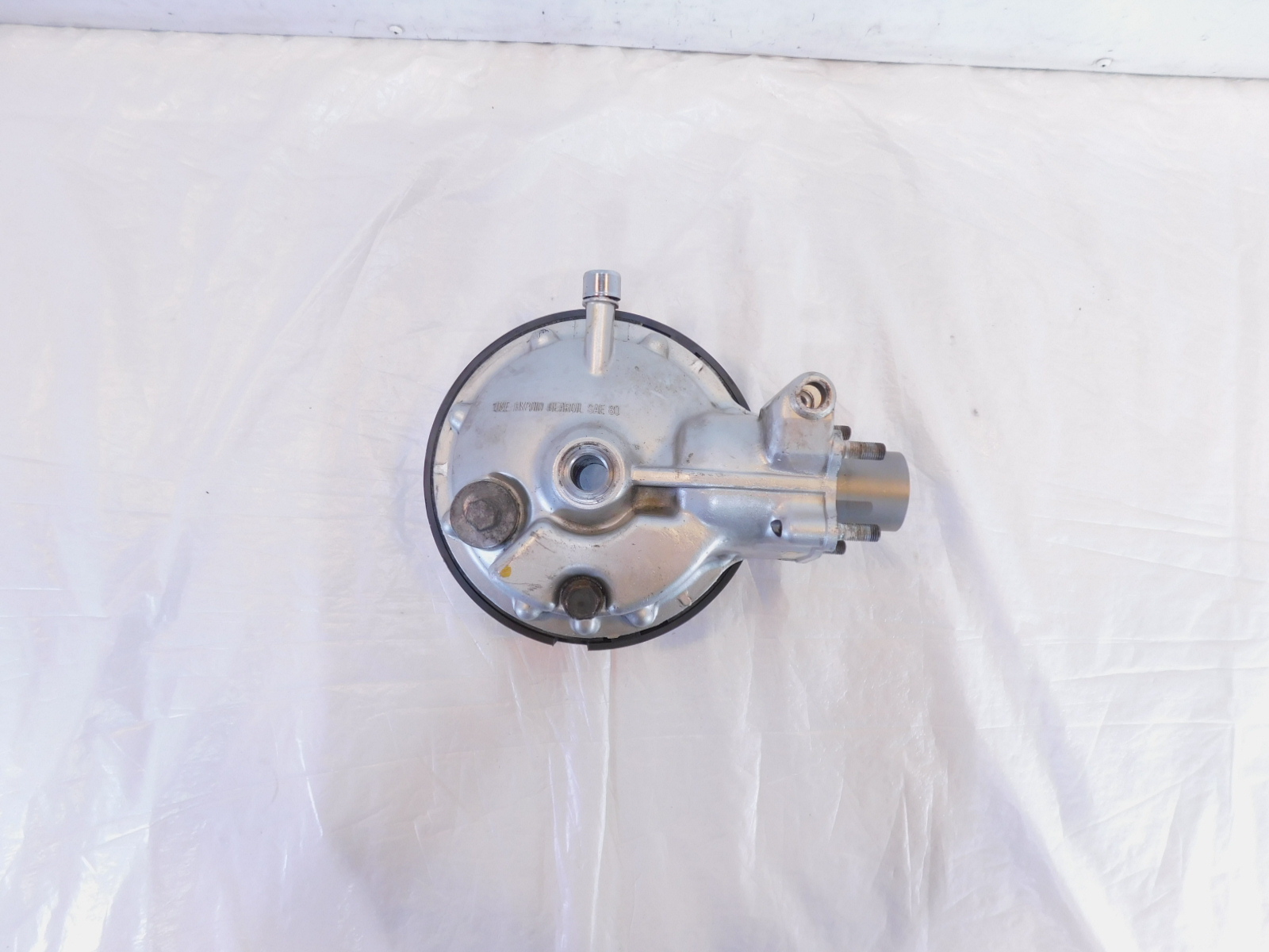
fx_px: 843
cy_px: 476
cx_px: 634
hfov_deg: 73.9
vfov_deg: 58.9
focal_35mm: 23
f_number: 3
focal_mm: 4
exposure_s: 1/30
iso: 140
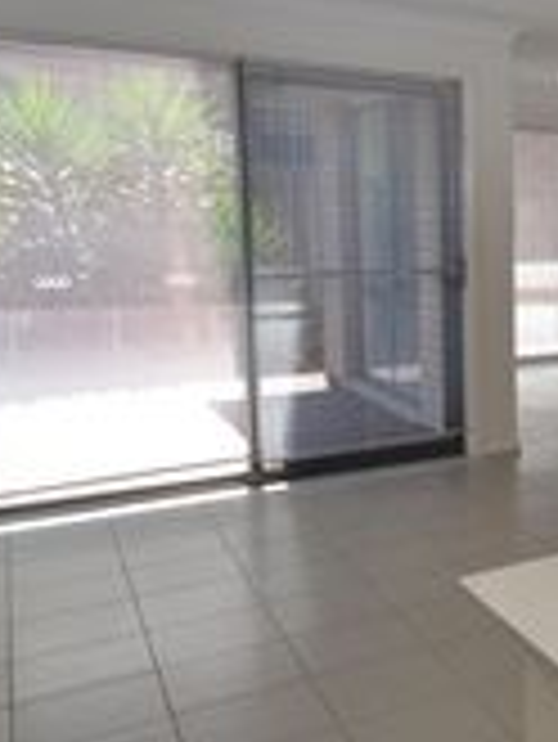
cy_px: 299
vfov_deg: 45.5
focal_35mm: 41
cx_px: 842
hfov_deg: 25.9
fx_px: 880
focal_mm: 10
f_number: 6.3
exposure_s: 1/160
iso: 200
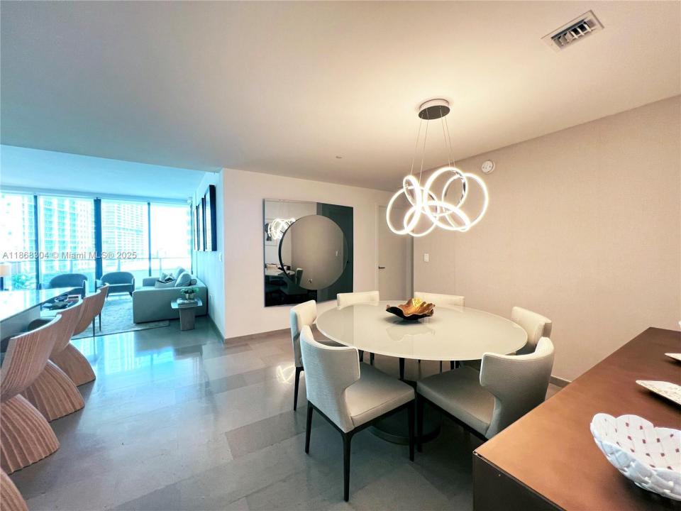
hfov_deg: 106.2
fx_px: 256
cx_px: 340
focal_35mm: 13
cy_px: 256
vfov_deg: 89.9
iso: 160
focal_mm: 1.57
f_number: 1.8
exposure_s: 1/60
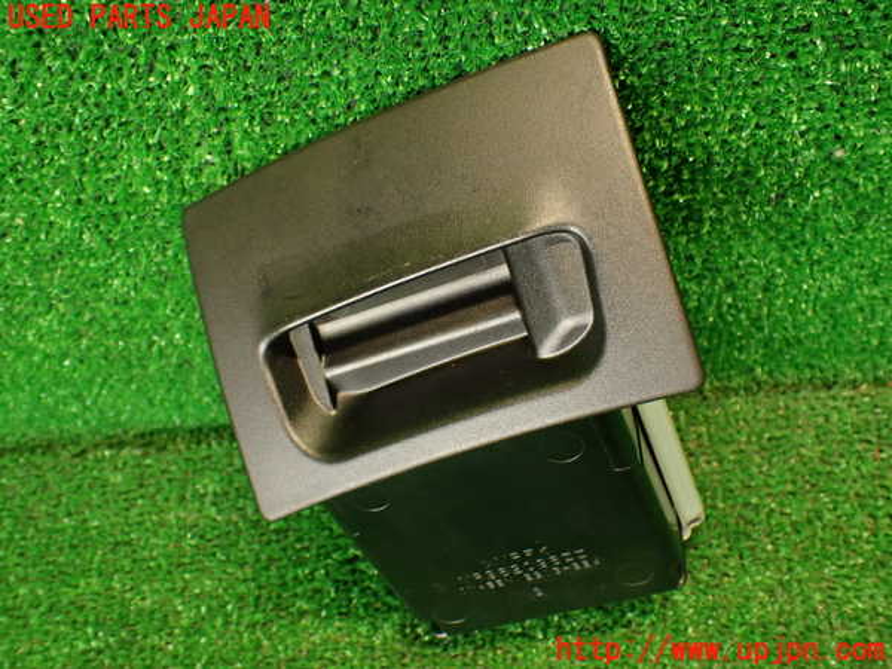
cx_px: 446
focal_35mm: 32
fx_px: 825
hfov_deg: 56.8
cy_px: 334
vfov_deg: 44.2
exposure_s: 1/30
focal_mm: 5.79
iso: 400
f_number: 2.4
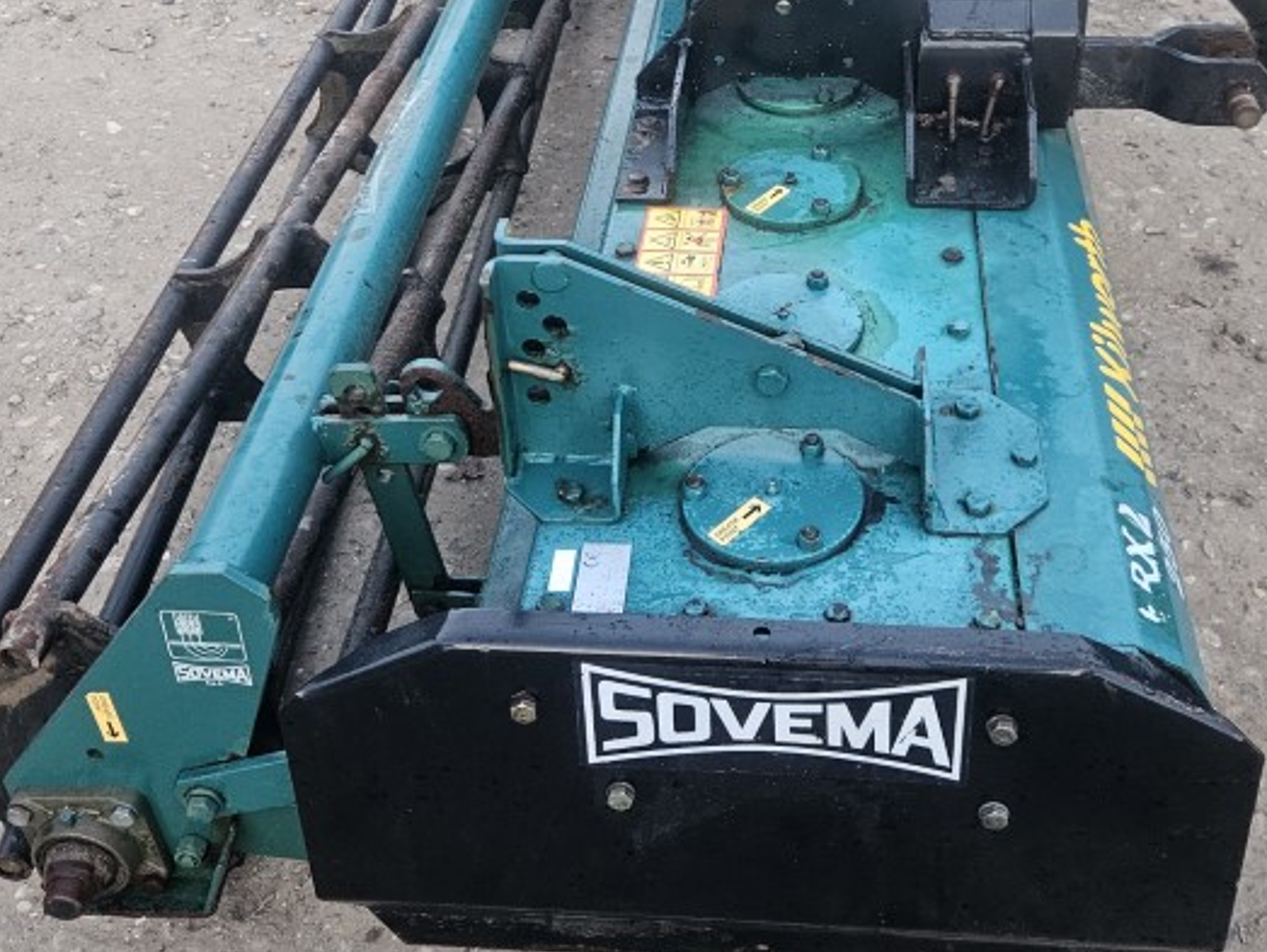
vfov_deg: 31.4
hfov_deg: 42.0
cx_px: 722
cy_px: 184
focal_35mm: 45
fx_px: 1648
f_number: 1.8
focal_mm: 5.4
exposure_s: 1/100
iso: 320
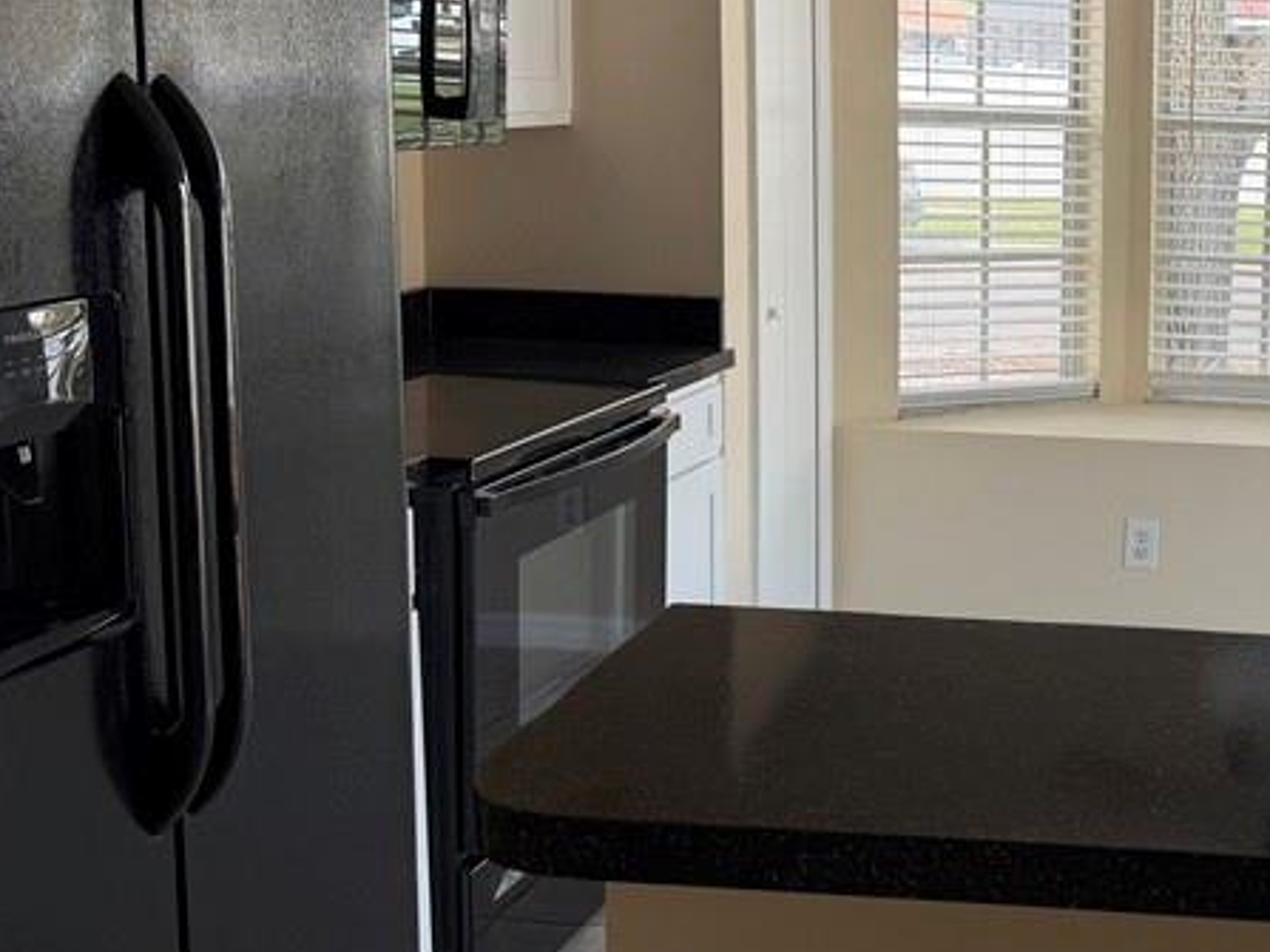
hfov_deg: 32.1
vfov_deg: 26.5
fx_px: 2017
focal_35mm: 55
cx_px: 1284
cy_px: 358
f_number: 1.78
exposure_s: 1/266
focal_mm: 6.76
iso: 80
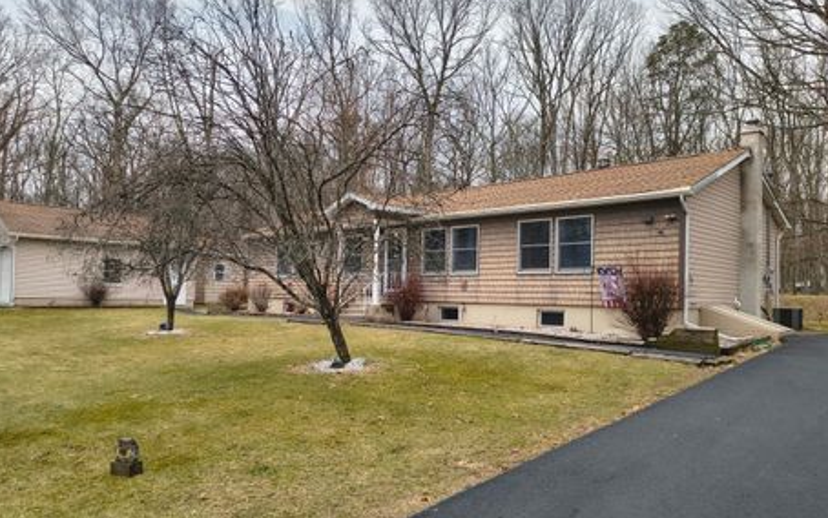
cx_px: 412
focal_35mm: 28
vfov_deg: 44.5
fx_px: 632
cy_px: 278
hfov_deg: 66.5
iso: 101
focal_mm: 5.56
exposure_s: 1/1705
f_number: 1.8
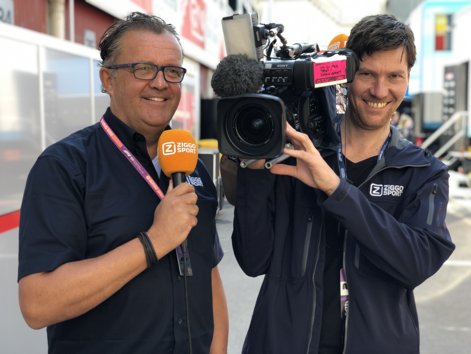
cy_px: 177
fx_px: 708
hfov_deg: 36.8
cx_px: 236
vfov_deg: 28.0
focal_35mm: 52
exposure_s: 1/100
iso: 20
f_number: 2.4
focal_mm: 6
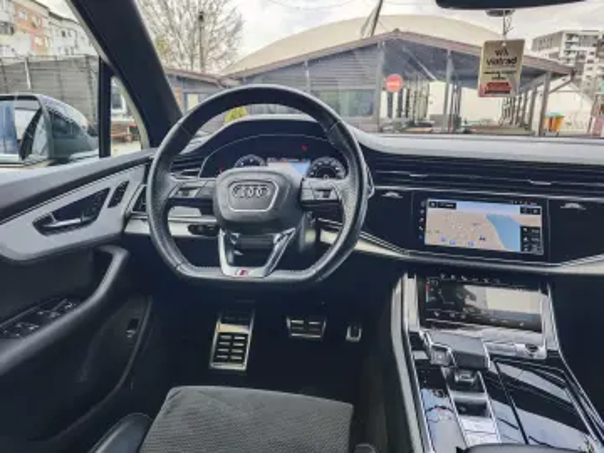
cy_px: 226
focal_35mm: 23
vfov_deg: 58.9
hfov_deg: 73.9
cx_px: 302
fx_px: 401
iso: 160
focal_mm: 6.55
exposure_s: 1/101
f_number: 1.6
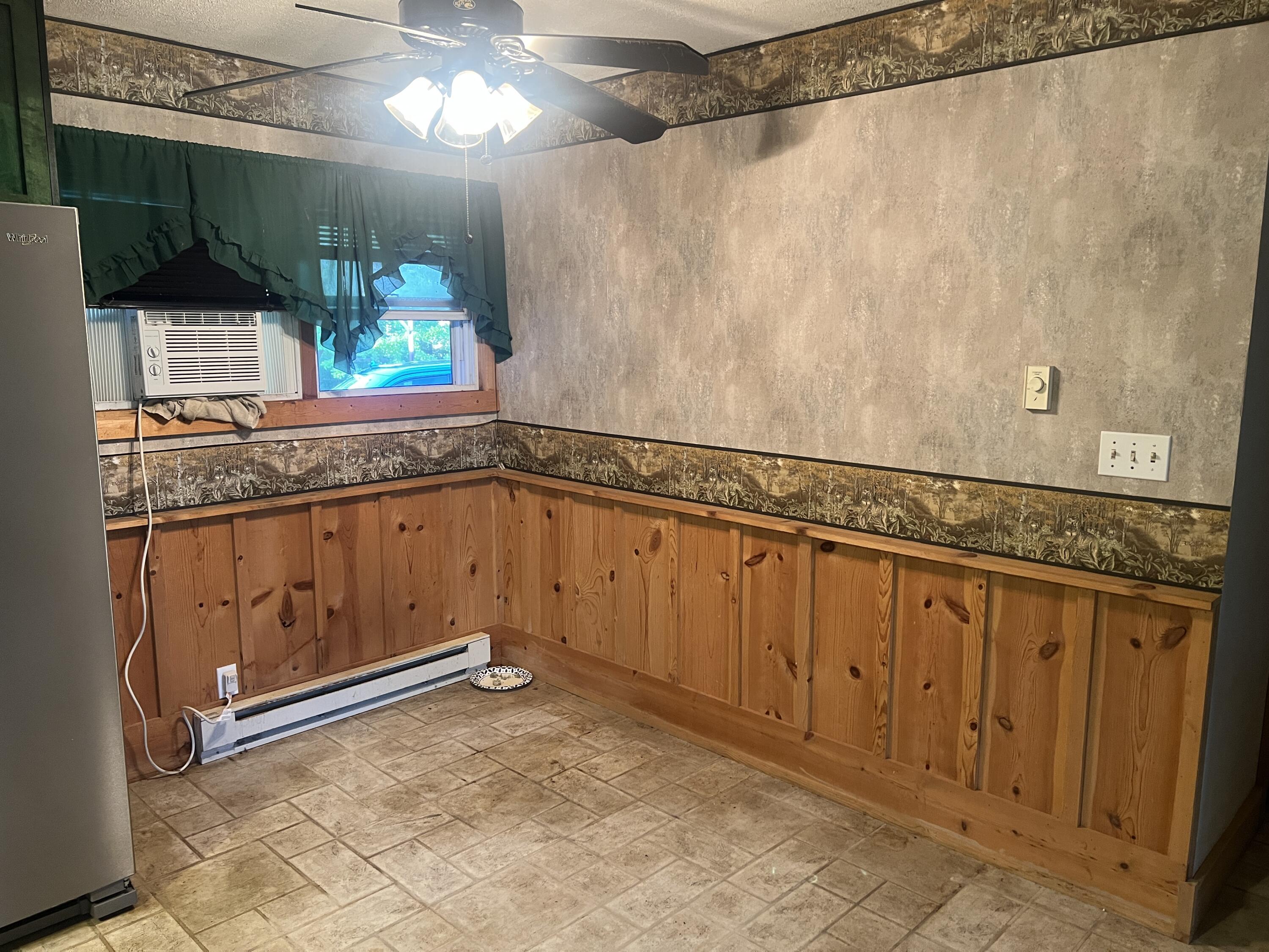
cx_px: 634
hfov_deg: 67.3
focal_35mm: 26
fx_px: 953
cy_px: 476
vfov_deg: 53.1
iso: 250
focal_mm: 5.7
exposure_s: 1/60
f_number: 1.5
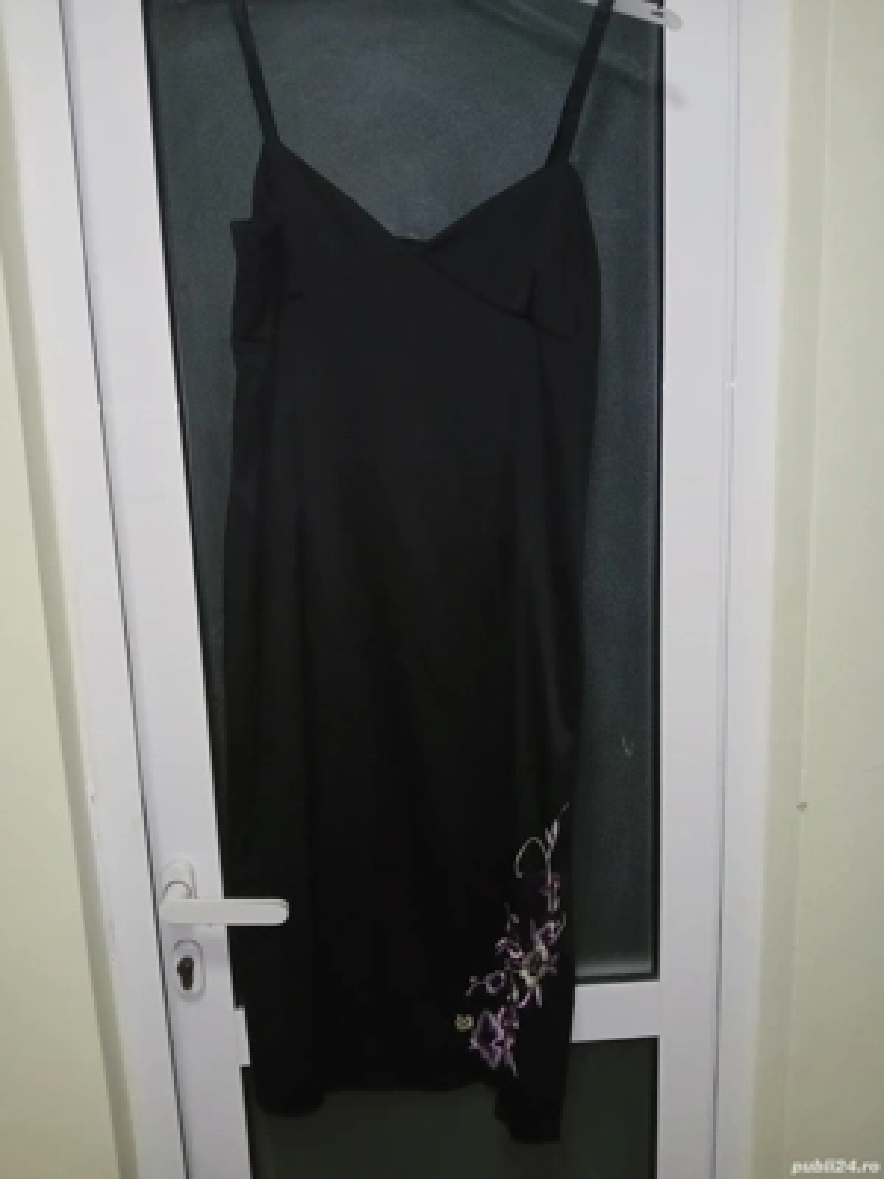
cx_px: 442
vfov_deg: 67.3
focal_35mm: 26
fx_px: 885
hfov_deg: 53.1
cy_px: 590
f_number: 1.8
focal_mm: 3.98
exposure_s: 1/50
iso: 250
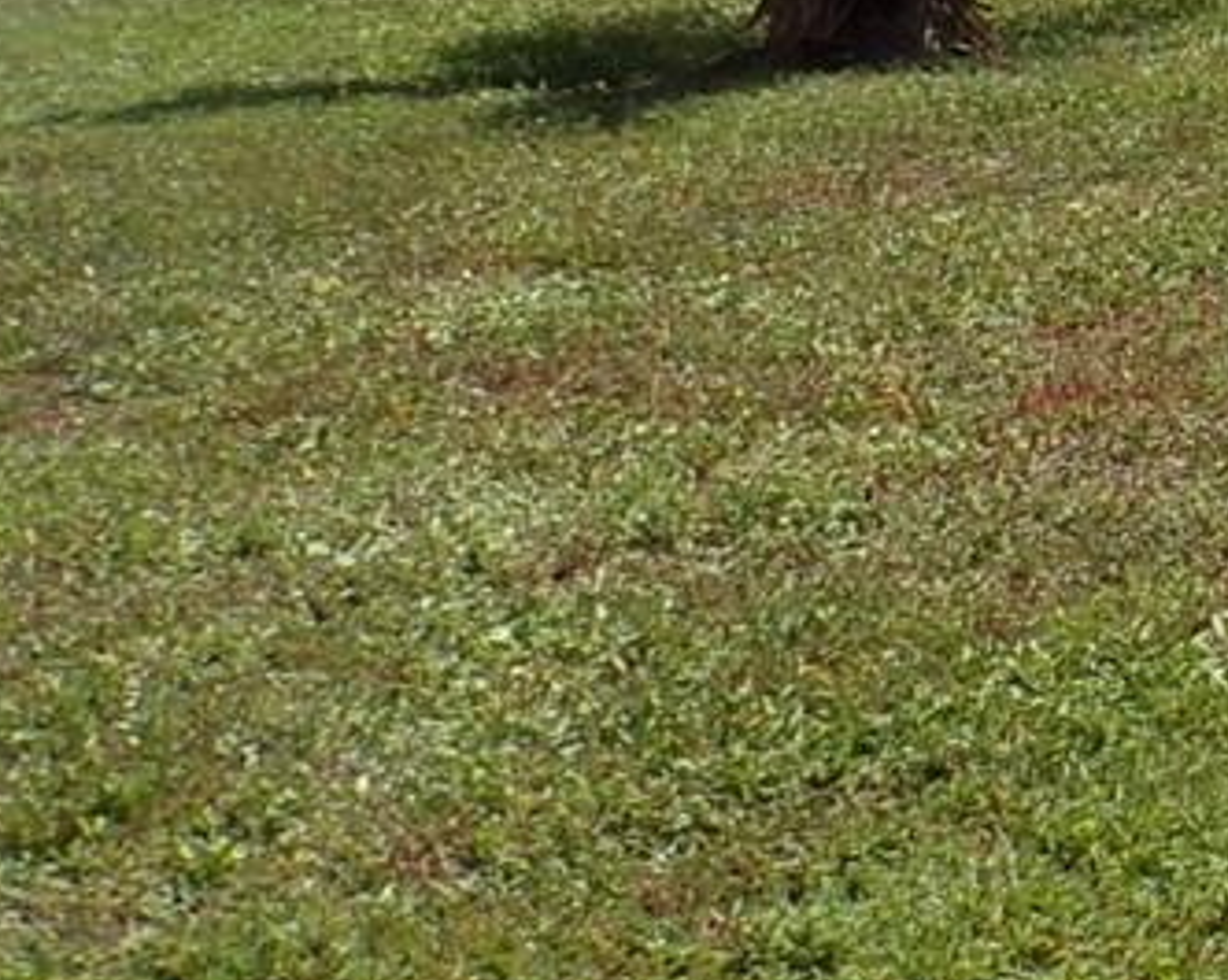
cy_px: -473
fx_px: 4103
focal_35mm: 113
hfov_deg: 13.4
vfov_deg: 12.9
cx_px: 2781
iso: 80
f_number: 5.8
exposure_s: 1/420
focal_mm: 4.3
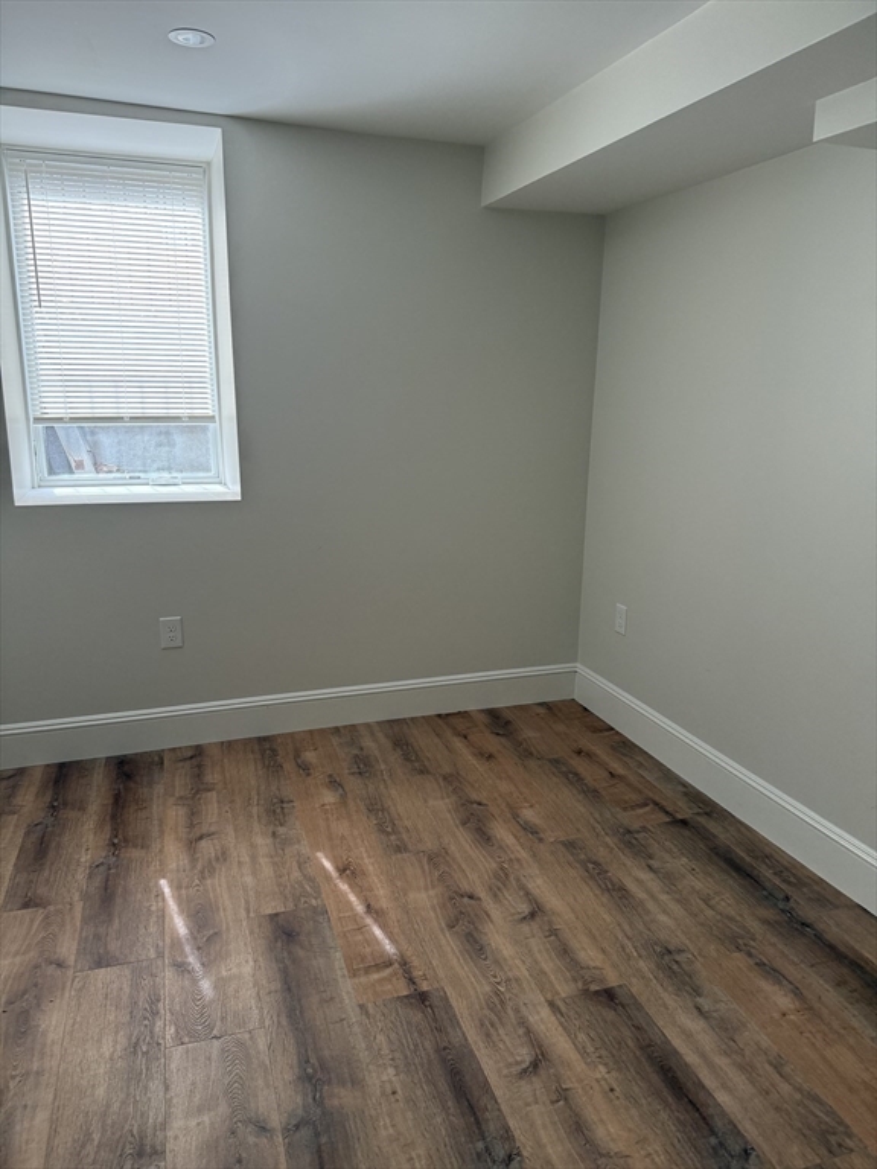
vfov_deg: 71.6
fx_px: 811
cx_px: 438
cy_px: 584
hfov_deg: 56.8
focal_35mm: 24
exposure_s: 1/120
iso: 250
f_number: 1.78
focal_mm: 6.76
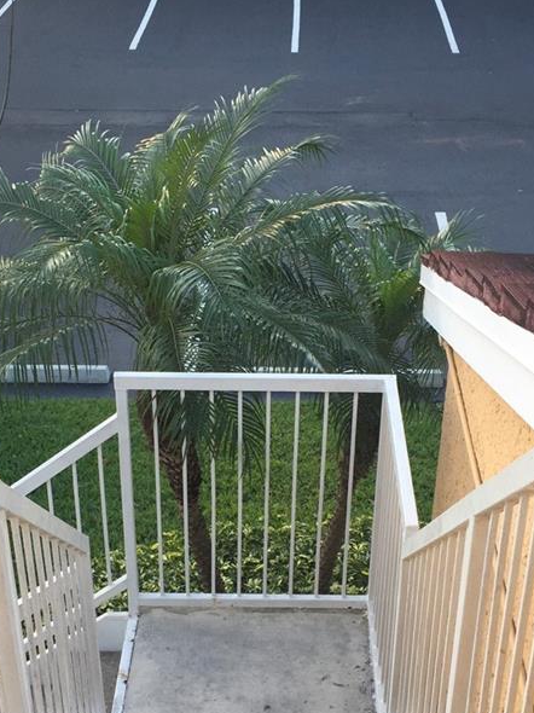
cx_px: 236
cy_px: 528
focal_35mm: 59
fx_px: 1214
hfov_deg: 24.8
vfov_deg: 32.2
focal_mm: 4.15
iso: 40
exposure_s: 1/120
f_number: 2.2
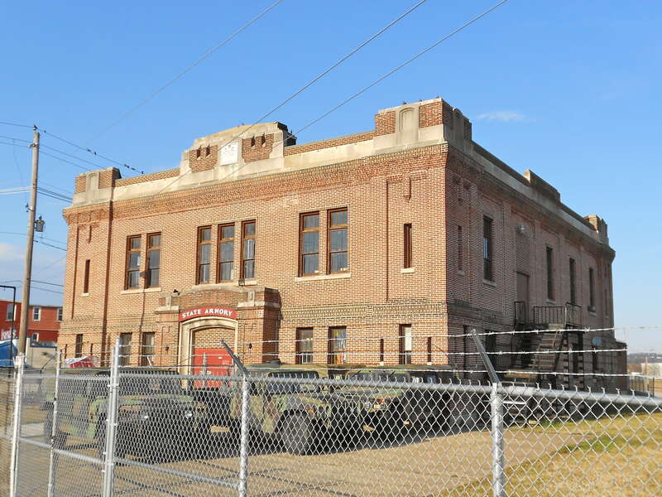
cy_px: 248
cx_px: 331
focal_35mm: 32
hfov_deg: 56.8
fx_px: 612
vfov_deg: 44.2
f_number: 3.6
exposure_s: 1/800
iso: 80
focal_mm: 5.8
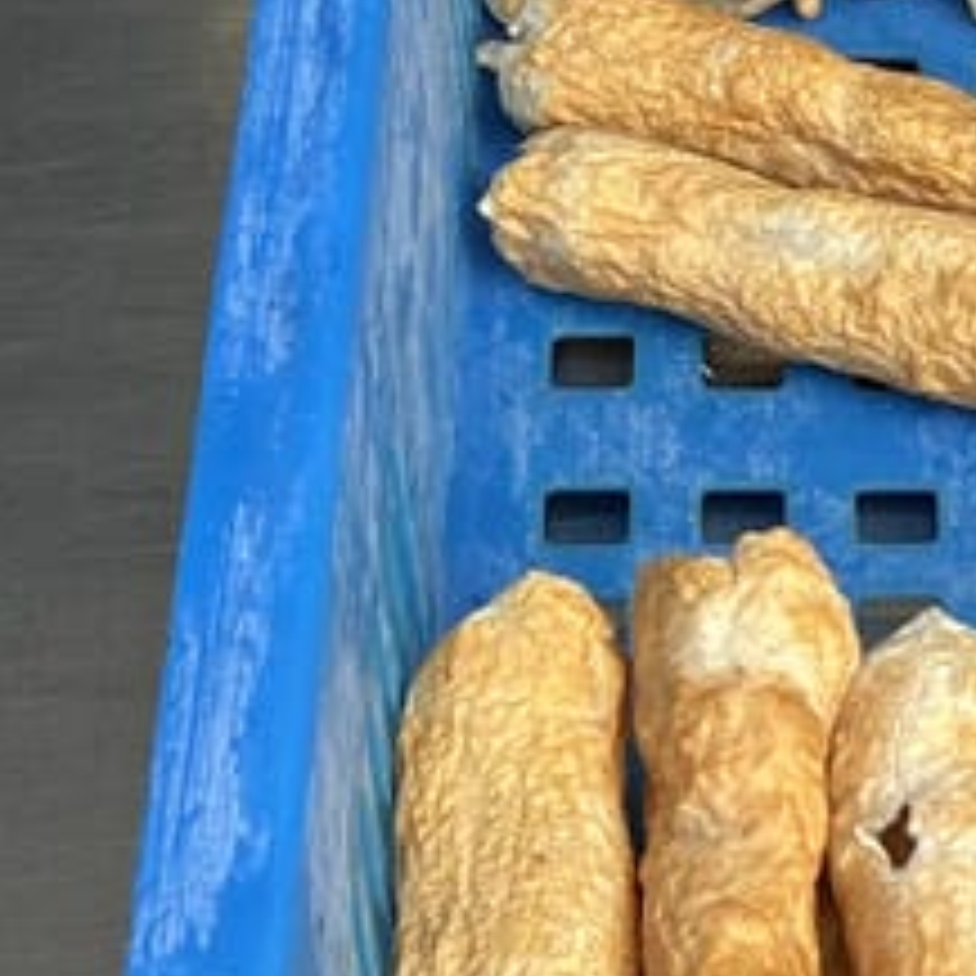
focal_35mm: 127
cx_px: 1534
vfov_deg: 13.7
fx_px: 4051
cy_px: 603
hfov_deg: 12.9
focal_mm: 5.7
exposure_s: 1/495
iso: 50
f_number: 1.5
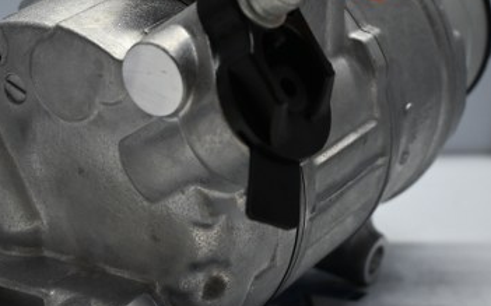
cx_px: 199
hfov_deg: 23.7
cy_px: 71
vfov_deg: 14.9
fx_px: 1166
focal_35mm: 87
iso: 800
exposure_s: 1/125
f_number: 4.2
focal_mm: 25
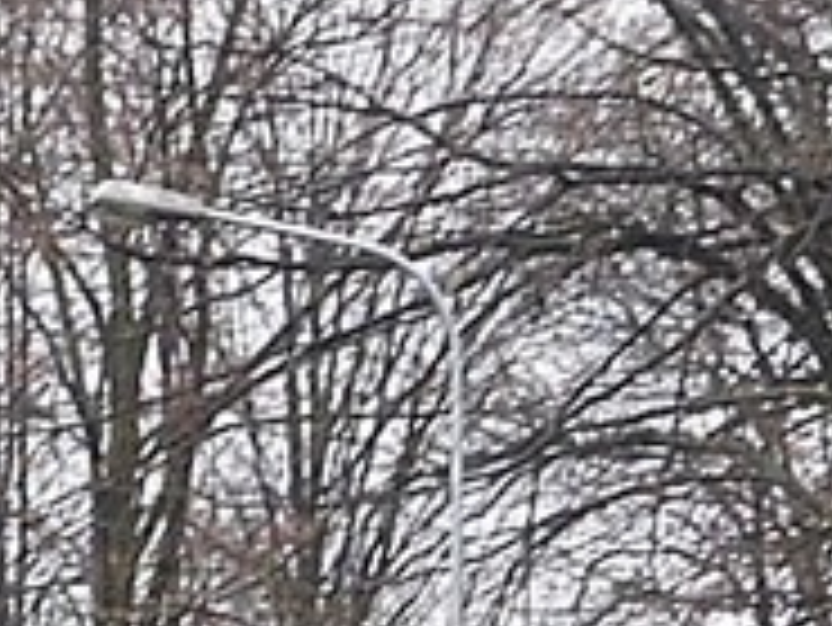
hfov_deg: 5.8
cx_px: 144
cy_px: 1254
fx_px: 8177
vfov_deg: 4.3
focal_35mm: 340
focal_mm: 12.5
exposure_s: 1/100
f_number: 4.5
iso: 400
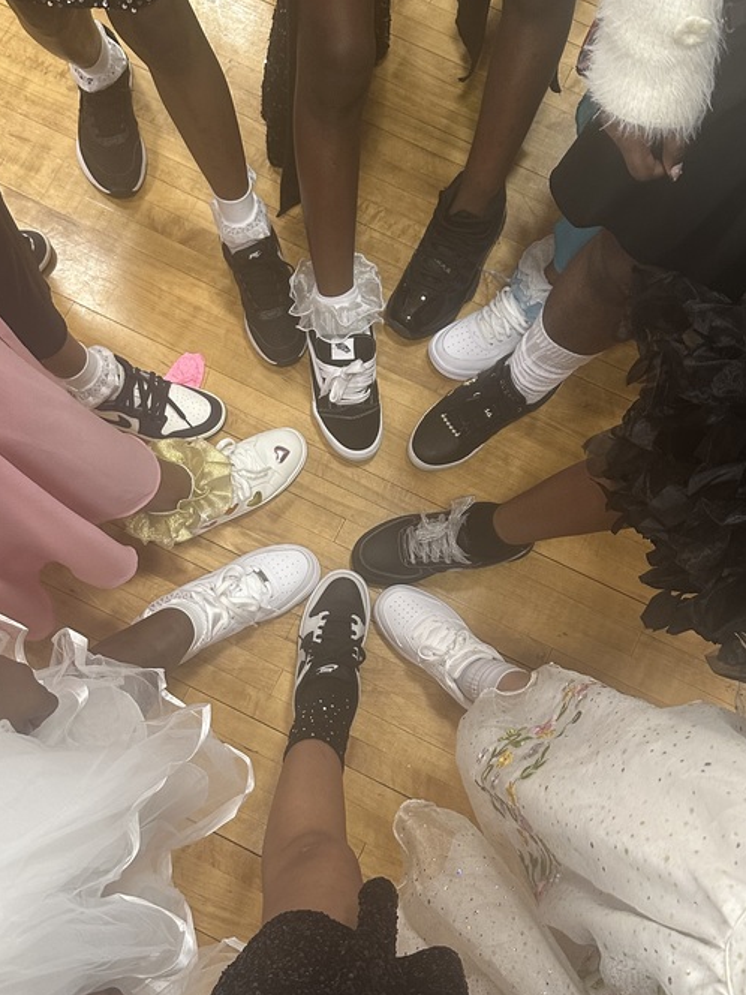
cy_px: 523
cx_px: 352
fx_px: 1063
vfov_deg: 50.1
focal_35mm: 37
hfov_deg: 38.7
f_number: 1.78
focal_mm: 6.86
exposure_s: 1/60
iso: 250
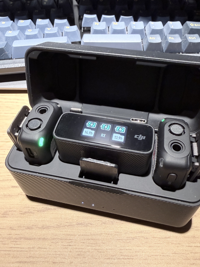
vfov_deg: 65.2
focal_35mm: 27
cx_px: 108
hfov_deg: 51.3
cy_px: 123
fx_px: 208
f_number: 2.2
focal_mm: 2.22
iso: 250
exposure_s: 1/60
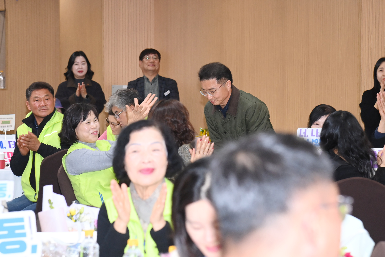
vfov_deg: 11.4
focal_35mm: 120
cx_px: 192
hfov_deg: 17.1
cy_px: 128
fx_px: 1283
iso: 2500
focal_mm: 120
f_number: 6.3
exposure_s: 1/250
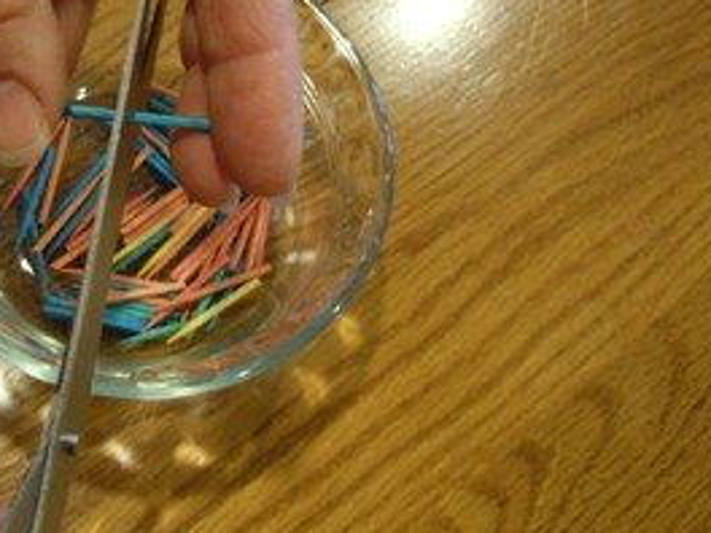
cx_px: 140
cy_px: 175
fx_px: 1006
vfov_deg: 29.5
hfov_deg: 37.5
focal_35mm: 49
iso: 400
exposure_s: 1/10
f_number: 3.5
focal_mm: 5.4
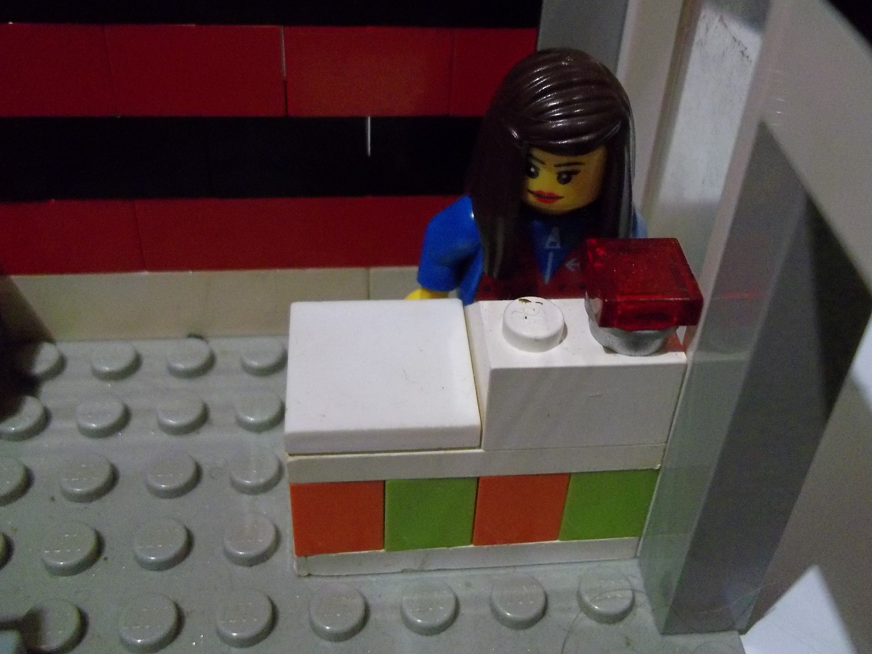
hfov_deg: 47.9
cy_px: 258
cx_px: 450
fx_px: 983
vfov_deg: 36.7
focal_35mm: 39
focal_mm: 5.7
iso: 400
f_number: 2.9
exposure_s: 1/8
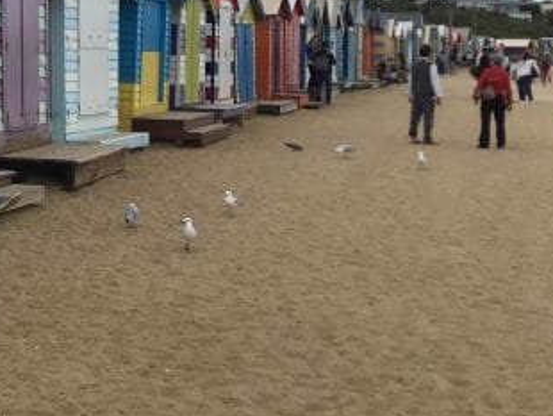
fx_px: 1279
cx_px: -105
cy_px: 59
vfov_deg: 18.2
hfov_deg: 22.5
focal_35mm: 80
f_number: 2.4
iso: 25
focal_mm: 3.3
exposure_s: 1/1116
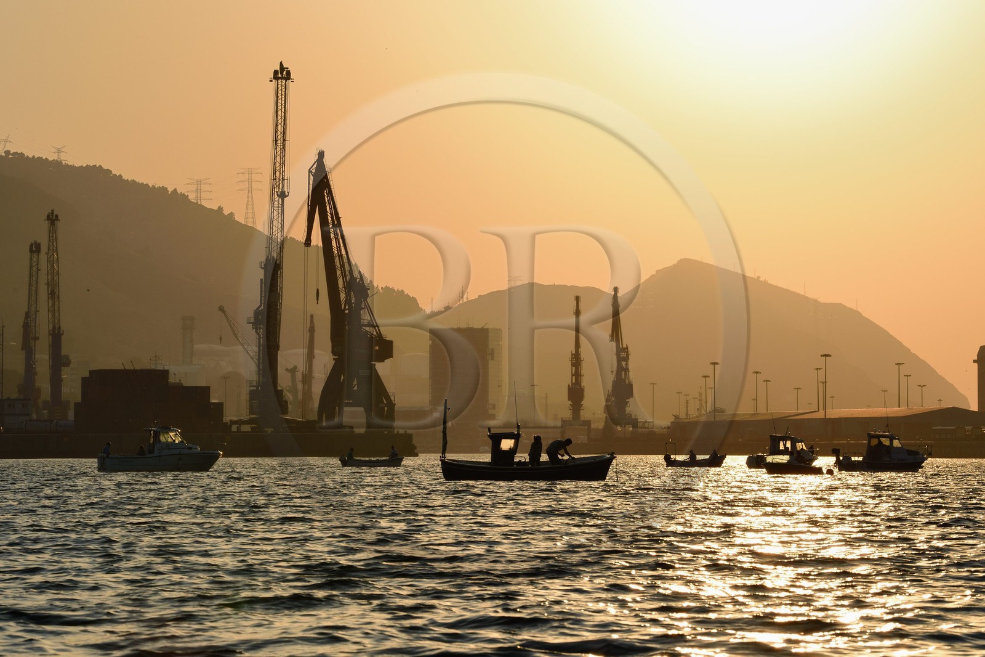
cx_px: 492
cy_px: 328
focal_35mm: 150
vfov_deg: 9.1
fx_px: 4103
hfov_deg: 13.7
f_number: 13
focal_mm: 150
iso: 400
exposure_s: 1/1000
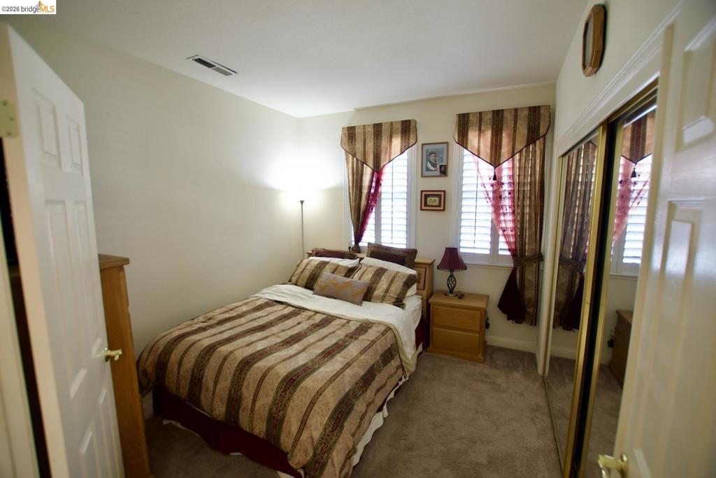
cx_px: 358
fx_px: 298
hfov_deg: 100.4
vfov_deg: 77.3
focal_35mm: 15
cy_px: 239
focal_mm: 10
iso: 100
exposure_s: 1/13
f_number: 3.5
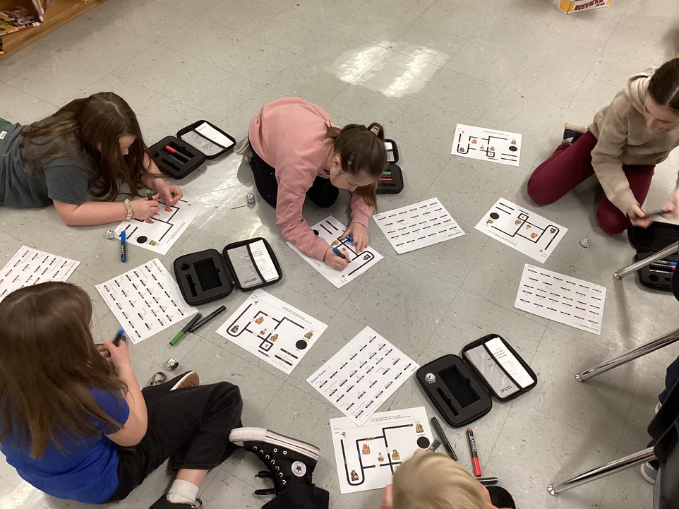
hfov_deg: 55.3
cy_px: 253
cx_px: 360
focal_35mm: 33
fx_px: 647
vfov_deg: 42.9
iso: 200
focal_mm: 3.3
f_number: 2.4
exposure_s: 1/60
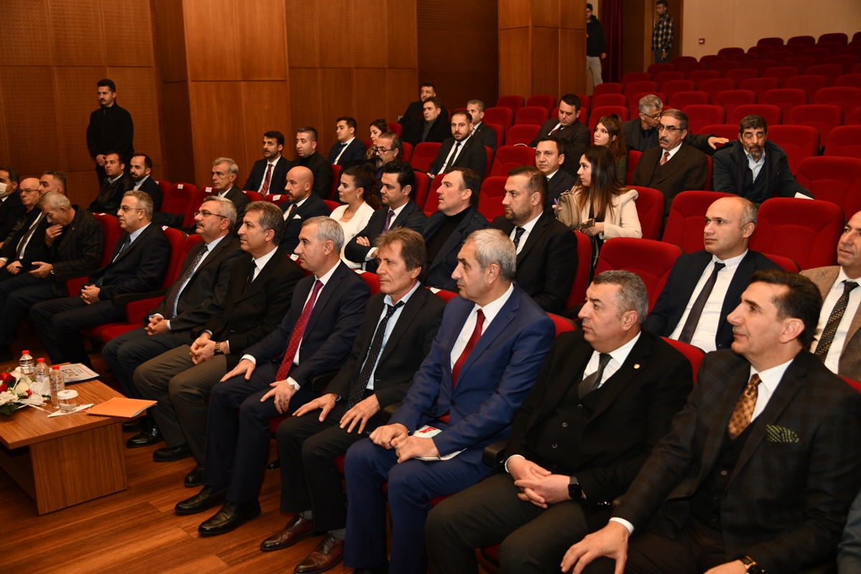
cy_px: 287
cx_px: 430
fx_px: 837
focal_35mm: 35
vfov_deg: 37.9
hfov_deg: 54.4
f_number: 4.5
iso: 640
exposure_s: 1/160
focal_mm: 35
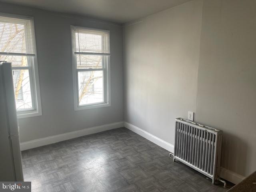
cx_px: 128
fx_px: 192
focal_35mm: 26
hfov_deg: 67.3
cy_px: 96
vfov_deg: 53.1
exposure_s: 1/121
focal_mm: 5.1
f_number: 1.6
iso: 64
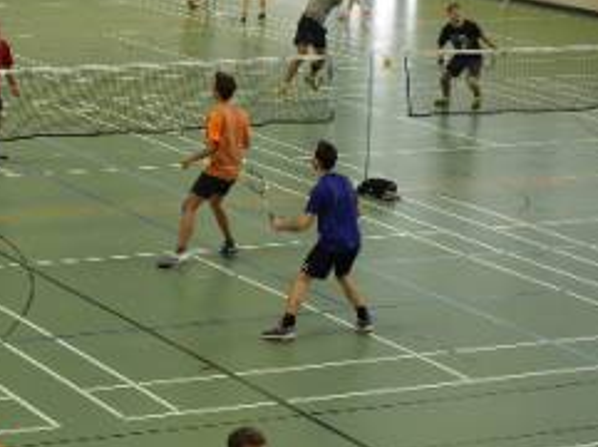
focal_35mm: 133
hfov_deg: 14.4
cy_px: 216
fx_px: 2294
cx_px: -99
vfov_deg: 11.1
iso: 200
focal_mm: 25
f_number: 2.2
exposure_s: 1/125
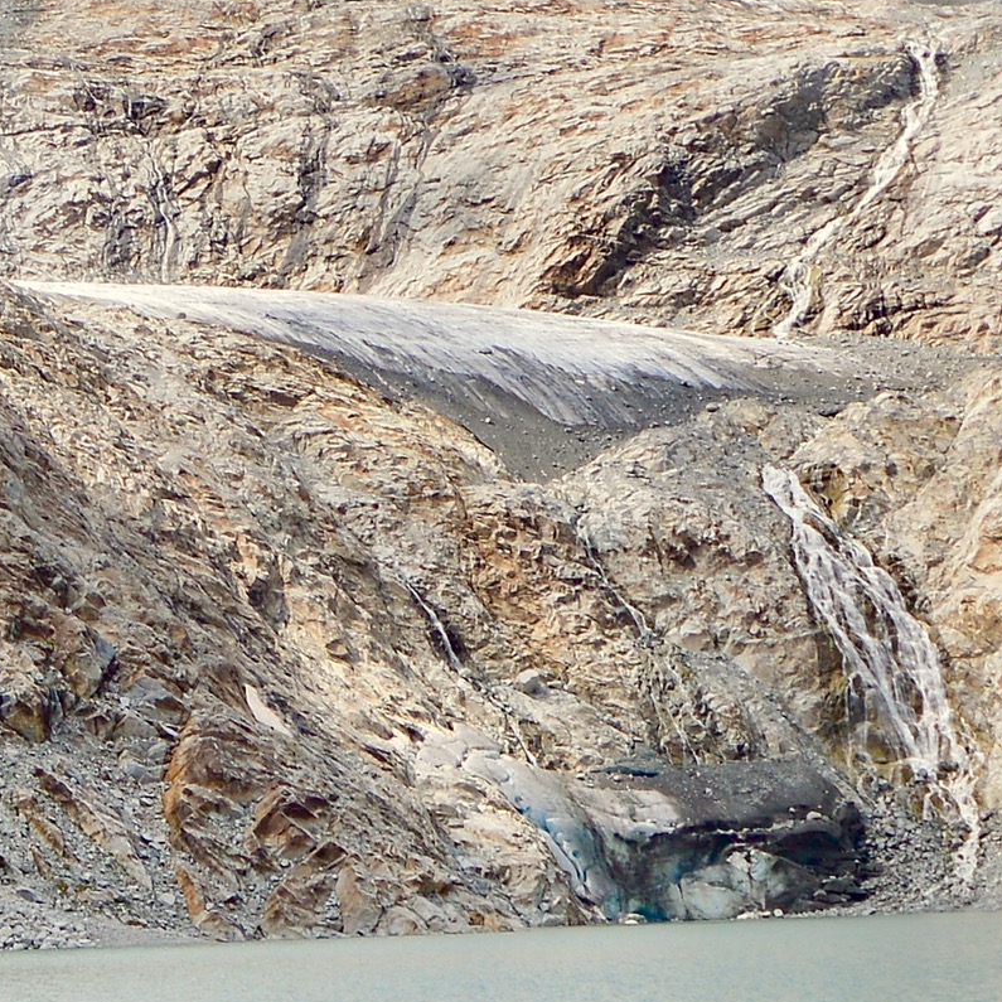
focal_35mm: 74
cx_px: 436
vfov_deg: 23.3
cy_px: 354
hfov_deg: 23.3
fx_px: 2423
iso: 100
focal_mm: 20
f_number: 10
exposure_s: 1/50
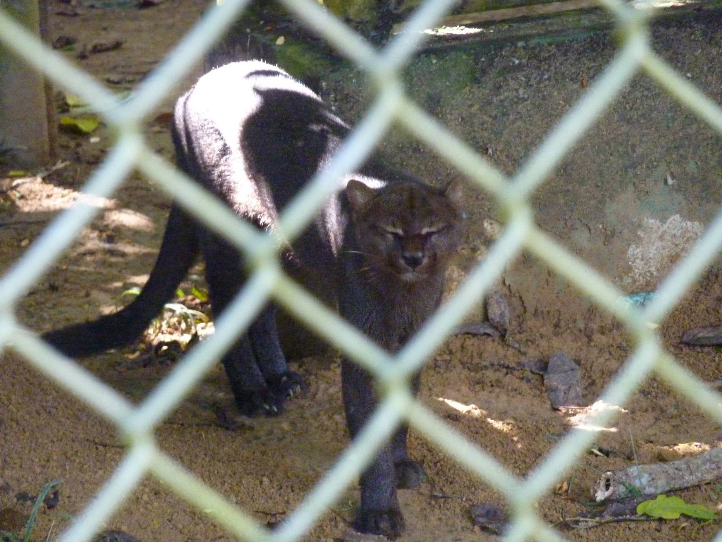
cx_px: 361
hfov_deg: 7.6
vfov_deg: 5.7
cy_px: 271
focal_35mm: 260
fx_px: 5423
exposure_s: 1/100
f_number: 4.7
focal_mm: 42.6
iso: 800
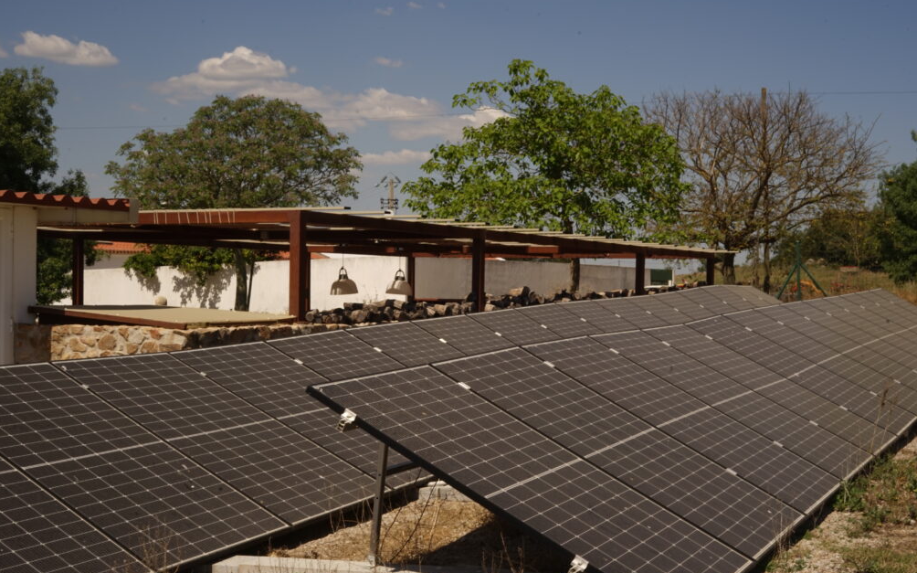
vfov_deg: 24.9
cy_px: 292
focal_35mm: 52
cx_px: 465
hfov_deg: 38.9
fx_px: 1299
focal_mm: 50
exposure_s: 1/30
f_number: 22
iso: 50
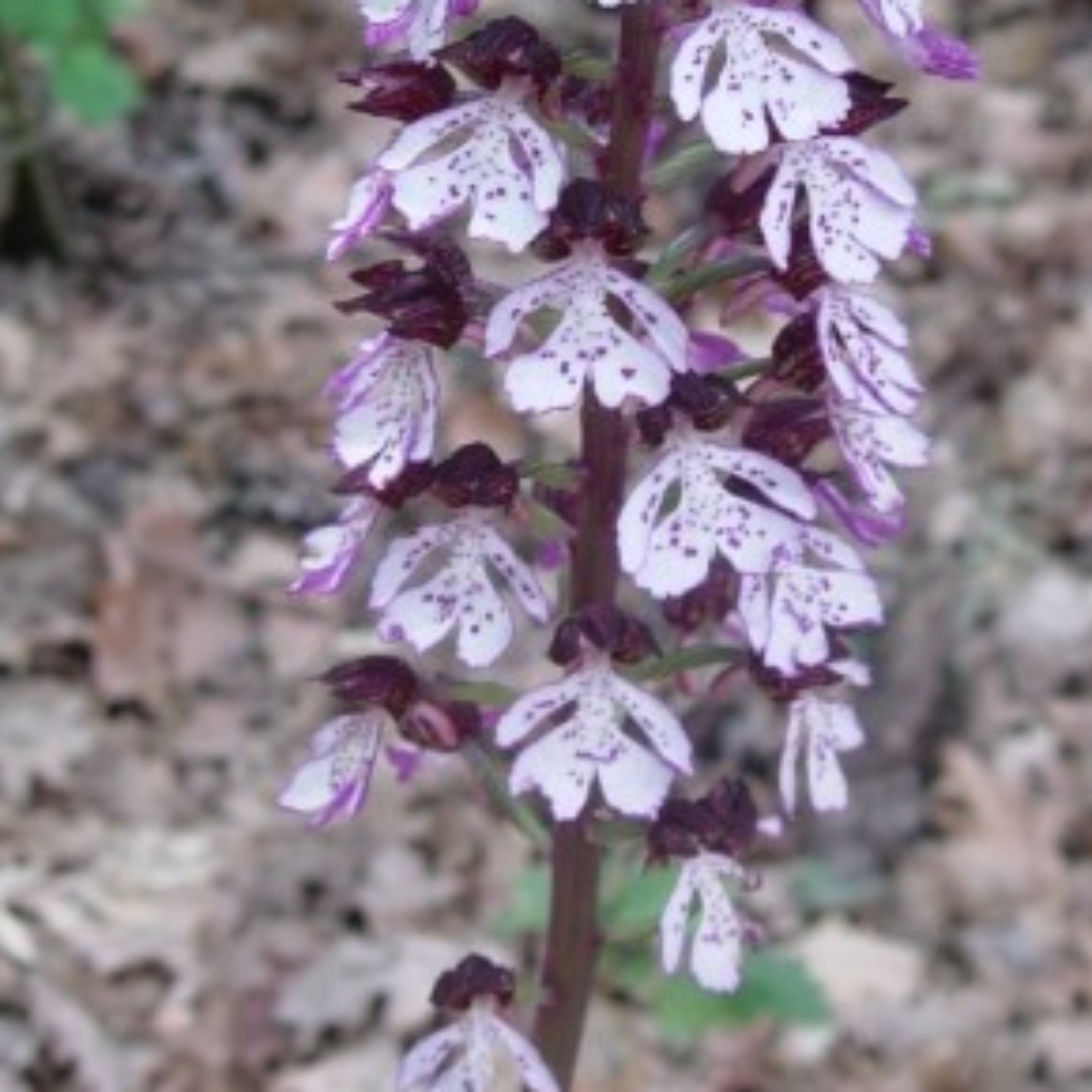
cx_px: 606
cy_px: 459
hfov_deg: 23.3
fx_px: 2641
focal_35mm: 74
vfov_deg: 23.3
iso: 64
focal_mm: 7.8
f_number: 2.8
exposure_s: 1/46.5
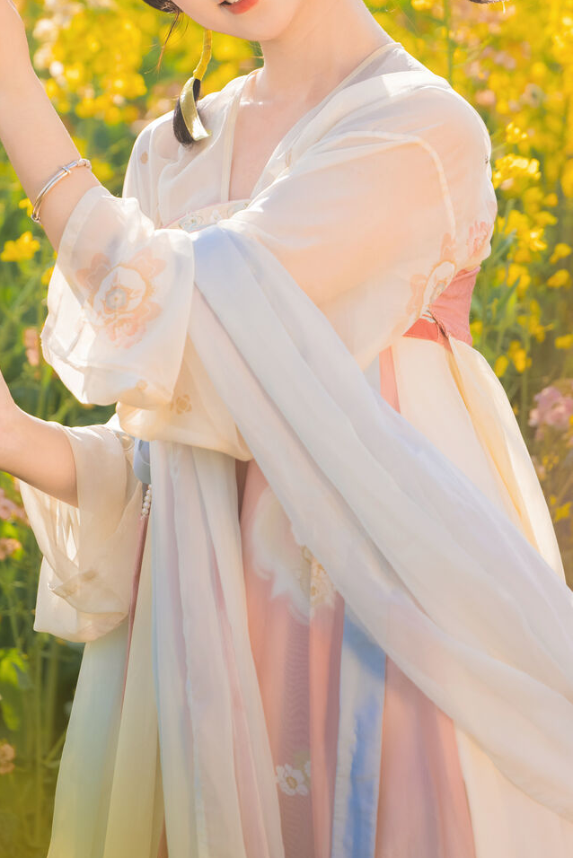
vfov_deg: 5.9
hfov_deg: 3.9
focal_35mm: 350
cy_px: 242
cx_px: 235
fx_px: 8350
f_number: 2.8
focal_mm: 187
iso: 100
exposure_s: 1/640
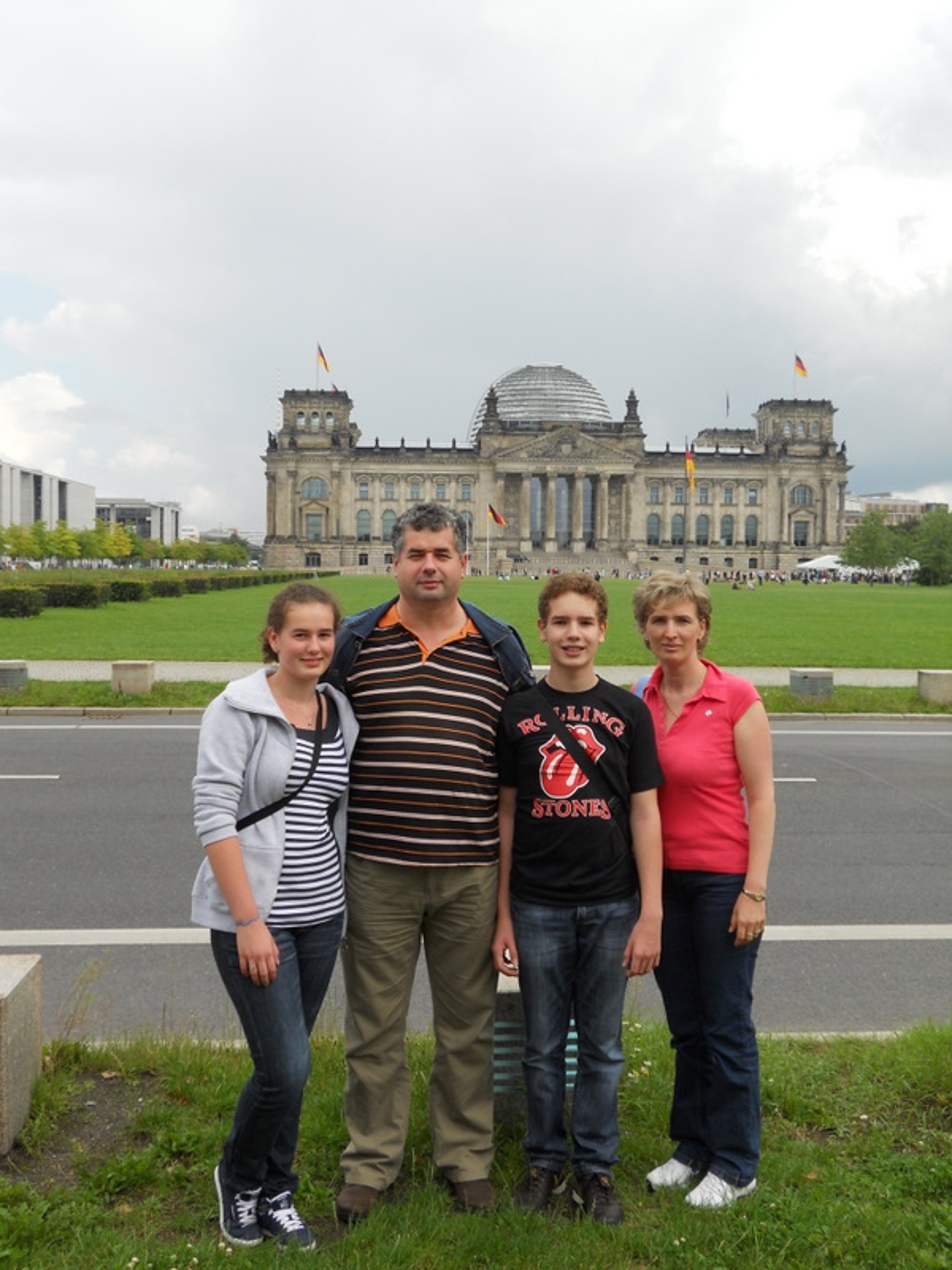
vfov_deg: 49.0
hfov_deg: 37.7
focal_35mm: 38
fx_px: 1393
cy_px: 635
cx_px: 476
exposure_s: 1/400
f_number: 3.9
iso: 80
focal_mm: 6.9
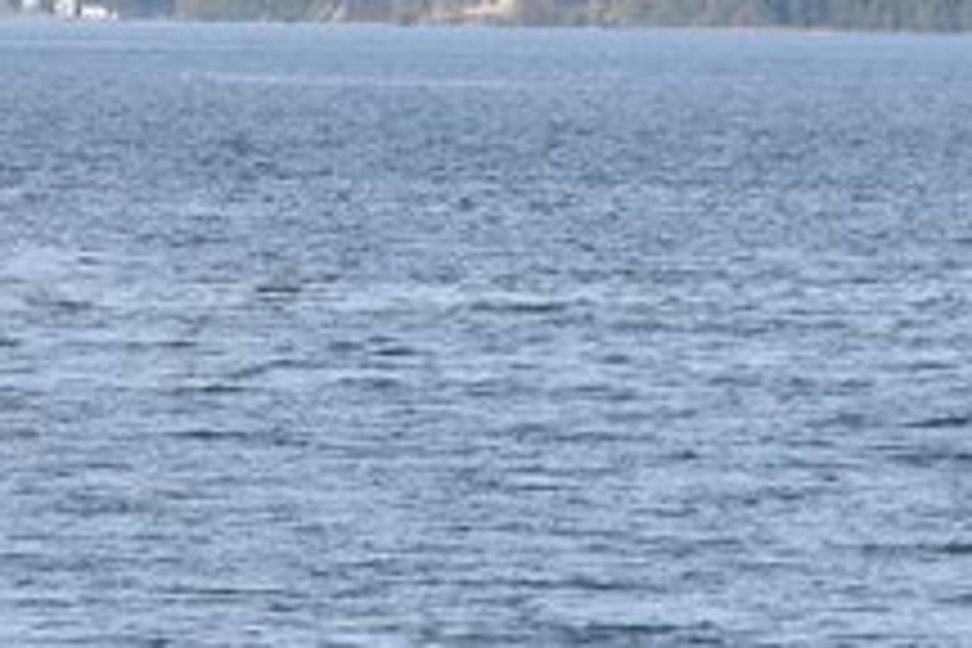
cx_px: -526
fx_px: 13148
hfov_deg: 4.2
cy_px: -346
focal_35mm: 487
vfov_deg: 2.8
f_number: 7.1
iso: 100
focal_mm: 82
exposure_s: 1/200
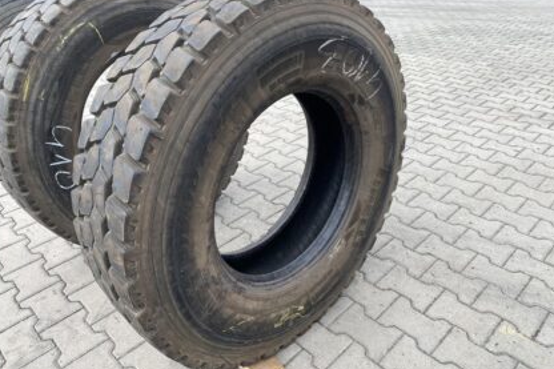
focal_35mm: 28
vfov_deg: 46.3
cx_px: 273
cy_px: 166
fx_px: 431
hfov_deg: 65.5
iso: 32
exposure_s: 1/517
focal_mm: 4.25
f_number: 1.8
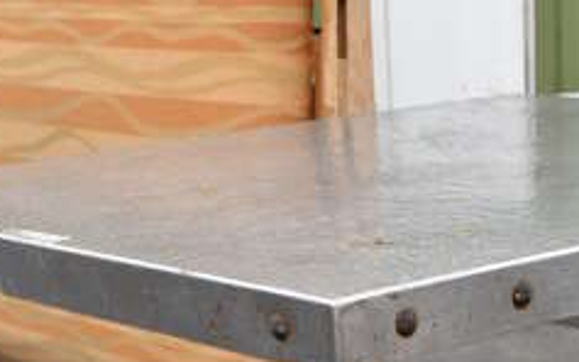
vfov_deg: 11.3
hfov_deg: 19.4
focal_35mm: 106
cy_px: 686
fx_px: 1672
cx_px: 474
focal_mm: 18
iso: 200
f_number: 6.3
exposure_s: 1/200
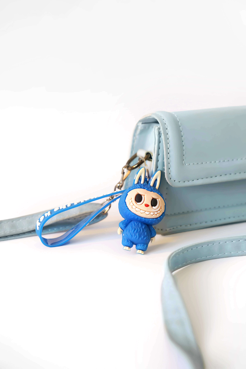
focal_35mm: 52
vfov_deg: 38.5
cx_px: 123
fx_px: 528
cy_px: 184
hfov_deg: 26.2
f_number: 5.6
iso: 800
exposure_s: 1/100
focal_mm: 51.5
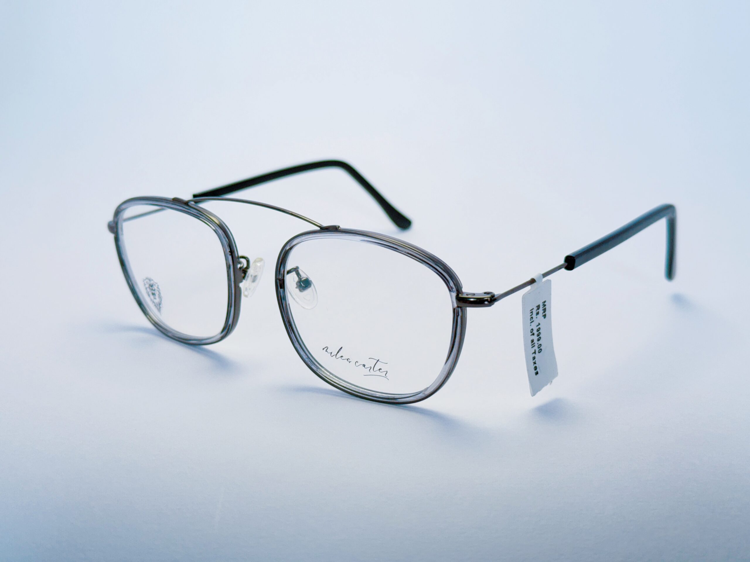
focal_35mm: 48
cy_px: 281
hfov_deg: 39.7
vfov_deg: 30.3
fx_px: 1040
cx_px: 375
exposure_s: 1/100
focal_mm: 6.76
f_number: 1.78
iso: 48
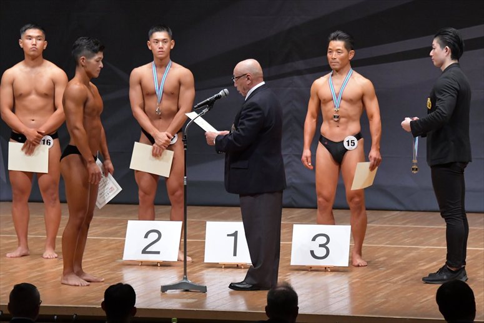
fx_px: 3225
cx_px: 242
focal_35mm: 240
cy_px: 162
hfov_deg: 8.6
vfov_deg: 5.7
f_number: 5.6
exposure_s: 1/400
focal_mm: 160
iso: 6400
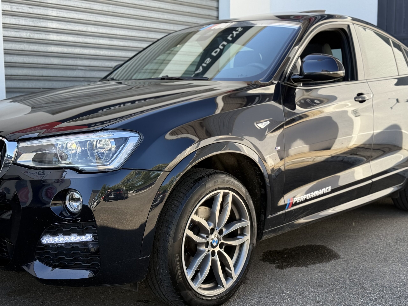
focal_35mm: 48
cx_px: 204
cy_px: 153
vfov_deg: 30.3
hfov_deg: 39.7
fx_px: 566
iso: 100
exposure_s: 1/601
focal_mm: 6.76
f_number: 1.78
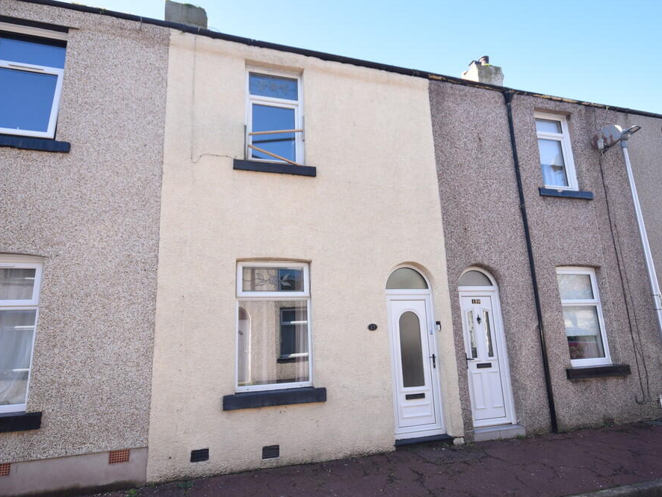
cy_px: 253
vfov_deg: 66.0
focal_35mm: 20
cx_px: 327
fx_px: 383
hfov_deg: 81.7
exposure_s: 1/250
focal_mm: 12
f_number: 8
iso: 400
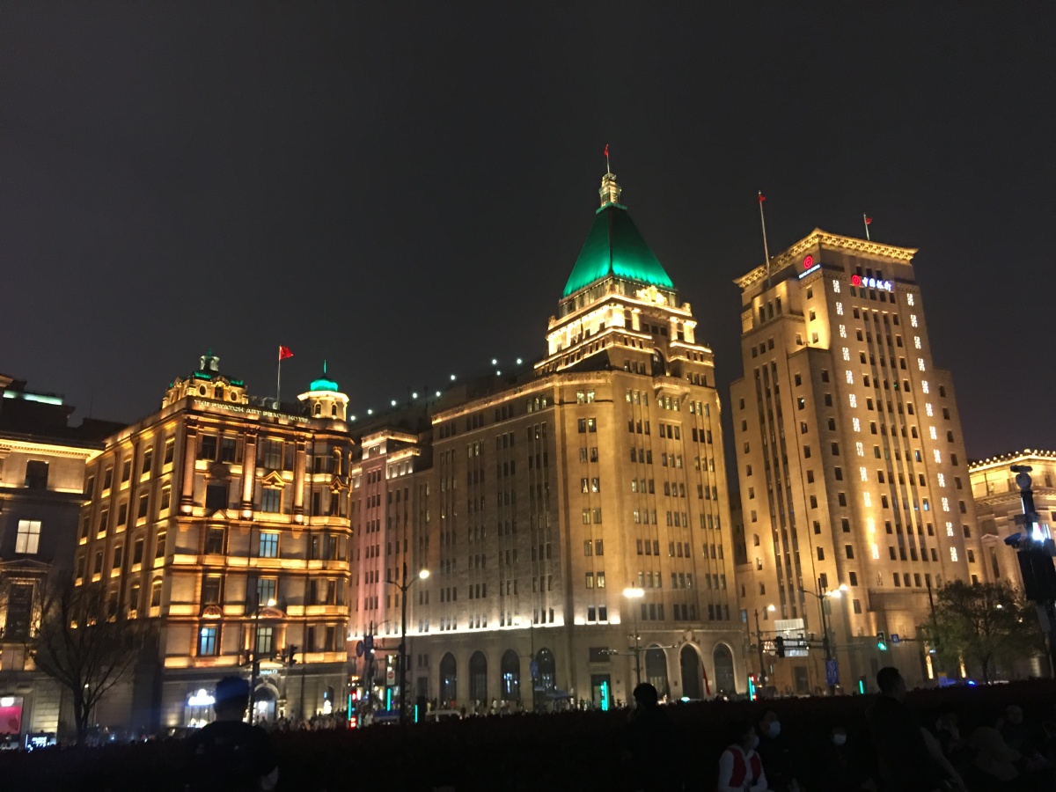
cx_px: 528
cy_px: 396
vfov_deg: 48.2
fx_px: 885
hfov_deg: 61.7
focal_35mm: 29
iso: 100
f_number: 2.2
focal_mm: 4.15
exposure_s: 1/8
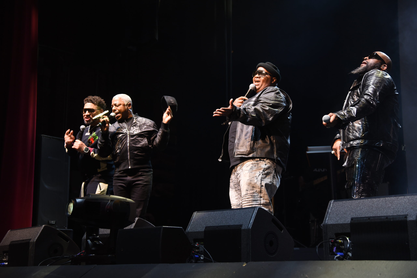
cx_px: 208
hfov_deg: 36.2
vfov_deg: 24.6
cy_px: 139
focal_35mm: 55
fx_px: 637
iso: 1250
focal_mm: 55
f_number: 4
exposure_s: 1/160
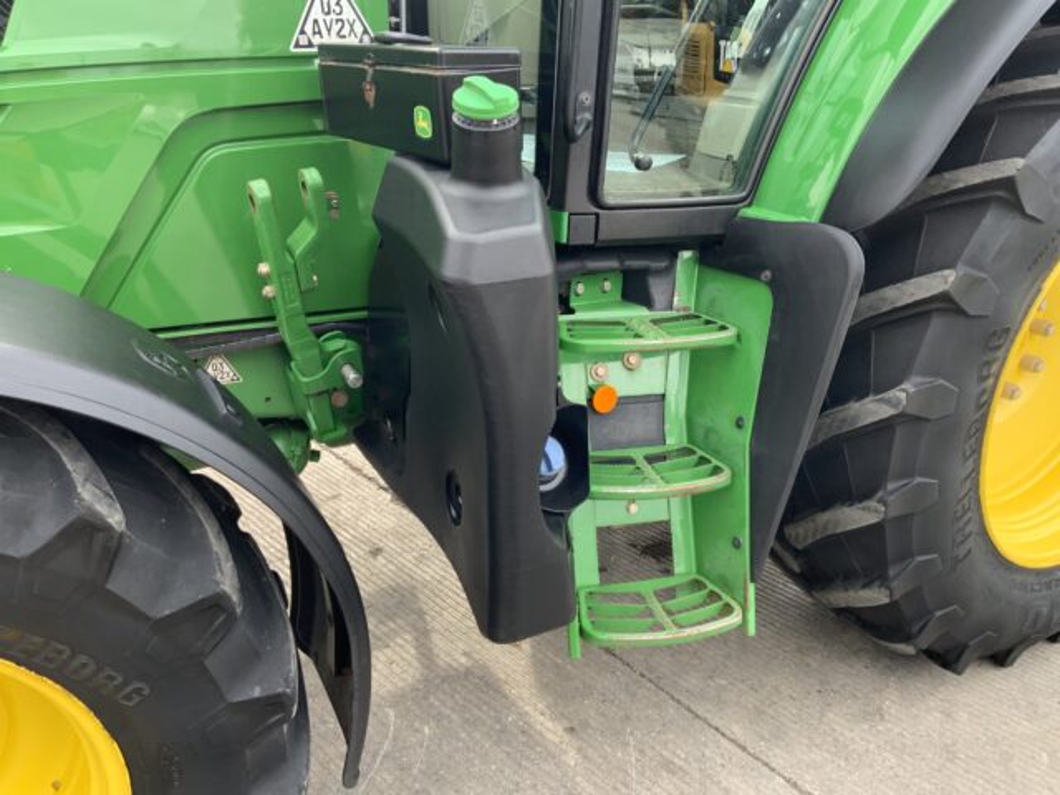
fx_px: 888
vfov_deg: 48.2
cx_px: 530
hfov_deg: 61.7
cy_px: 398
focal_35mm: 29
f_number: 1.8
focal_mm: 3
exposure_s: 1/122
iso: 40
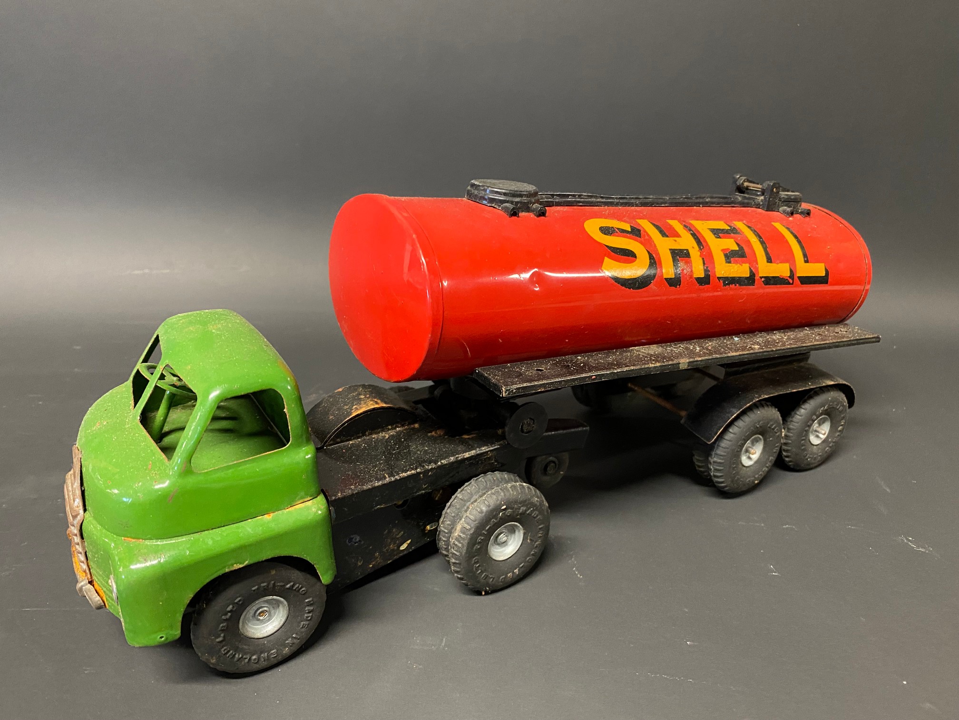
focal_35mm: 26
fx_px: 720
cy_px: 360
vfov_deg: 53.1
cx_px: 480
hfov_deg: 67.3
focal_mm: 4.25
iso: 400
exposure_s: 1/33
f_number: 1.8
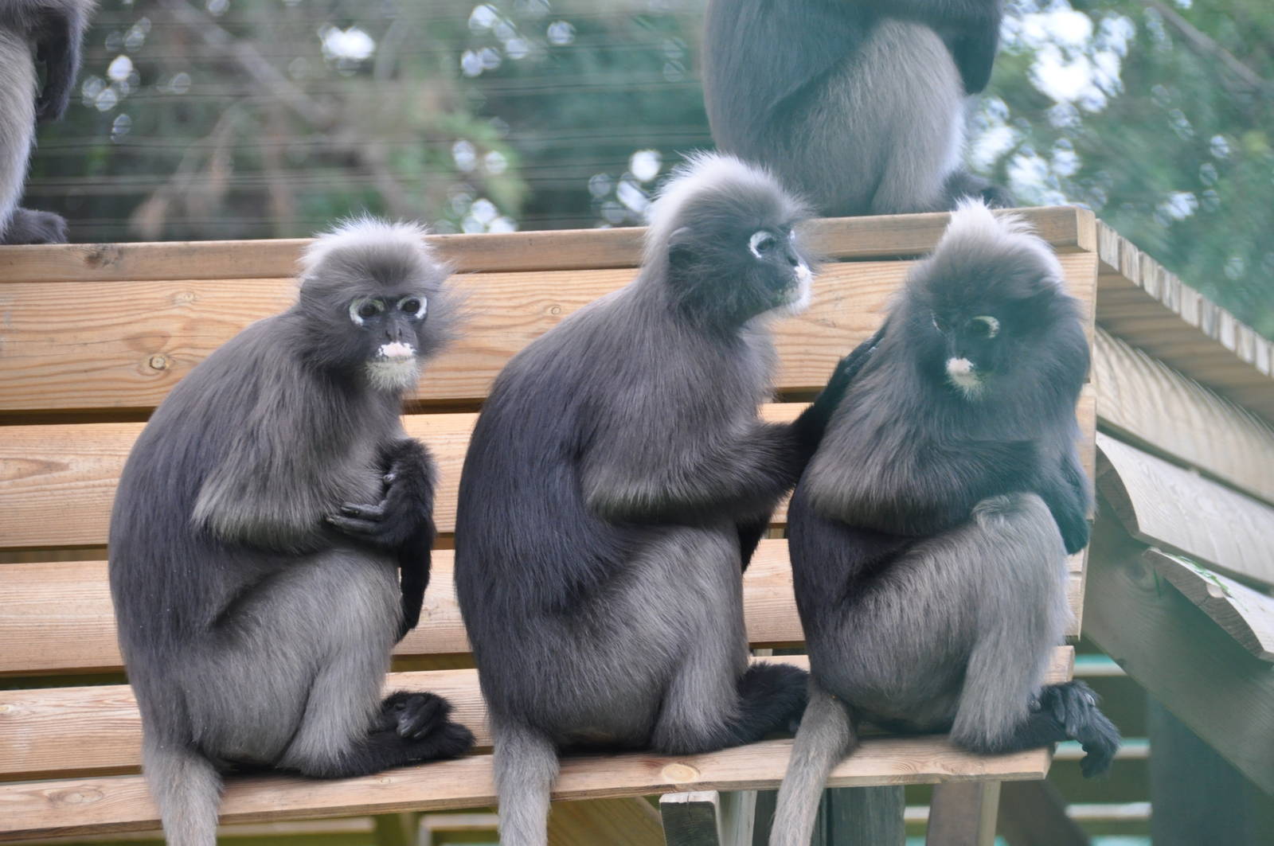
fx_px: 8219
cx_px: 637
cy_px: 423
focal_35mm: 232
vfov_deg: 5.9
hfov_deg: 8.9
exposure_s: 1/200
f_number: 5.6
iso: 1000
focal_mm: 155
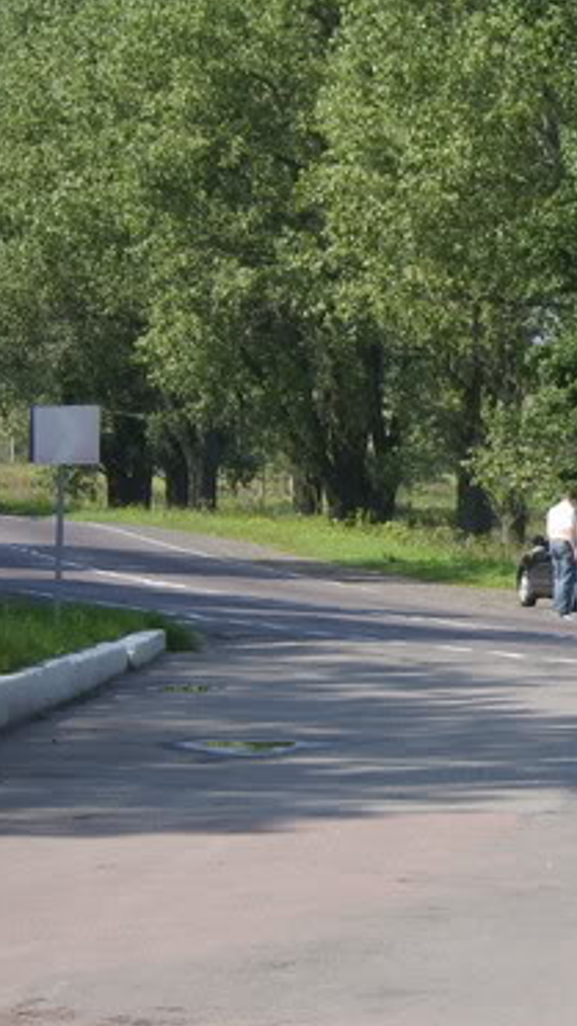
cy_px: 433
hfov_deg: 7.3
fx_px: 4438
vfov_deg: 13.2
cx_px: 825
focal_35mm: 163
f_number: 6.7
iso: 71
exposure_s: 1/192
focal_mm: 22.74
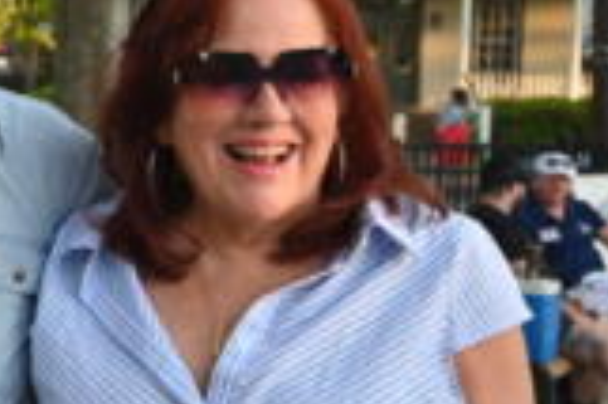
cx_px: -227
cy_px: 168
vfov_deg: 15.2
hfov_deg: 20.3
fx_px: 1518
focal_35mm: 90
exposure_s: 1/200
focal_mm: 29
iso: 400
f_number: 4.5
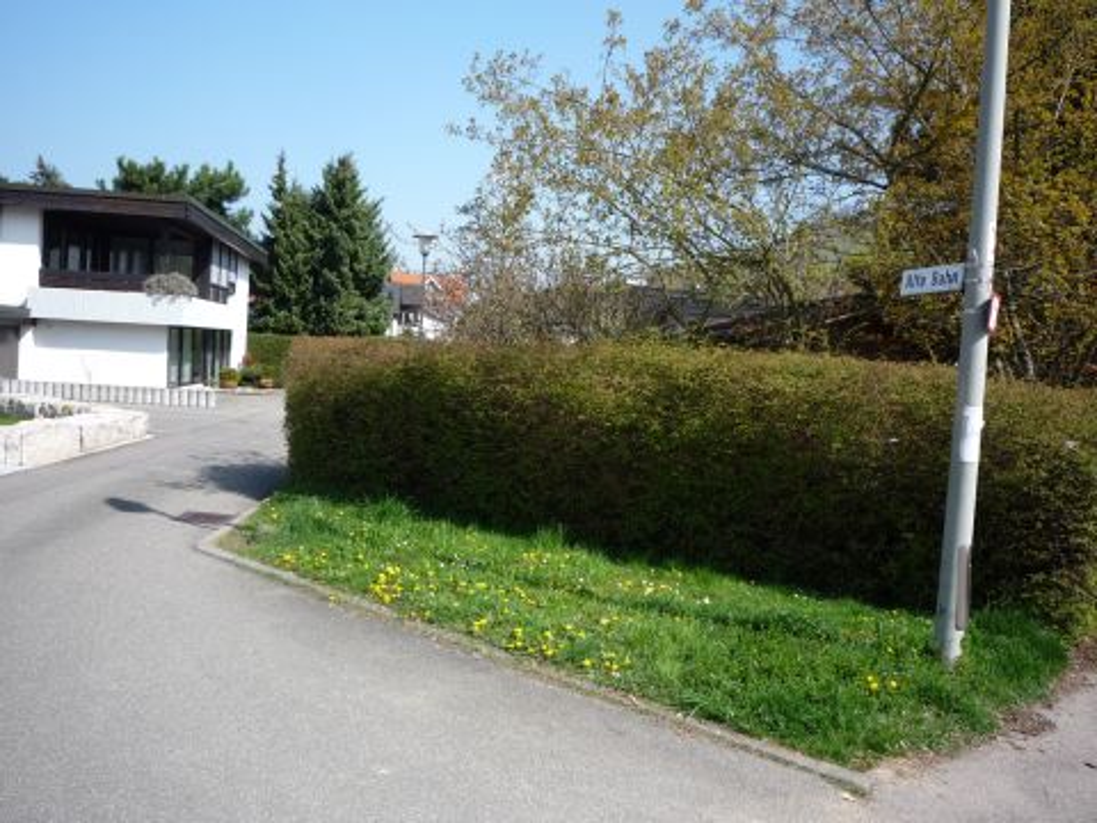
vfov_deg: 44.2
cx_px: 548
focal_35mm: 32
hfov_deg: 56.8
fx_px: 1014
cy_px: 412
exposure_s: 1/400
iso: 100
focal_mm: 5.2
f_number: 4
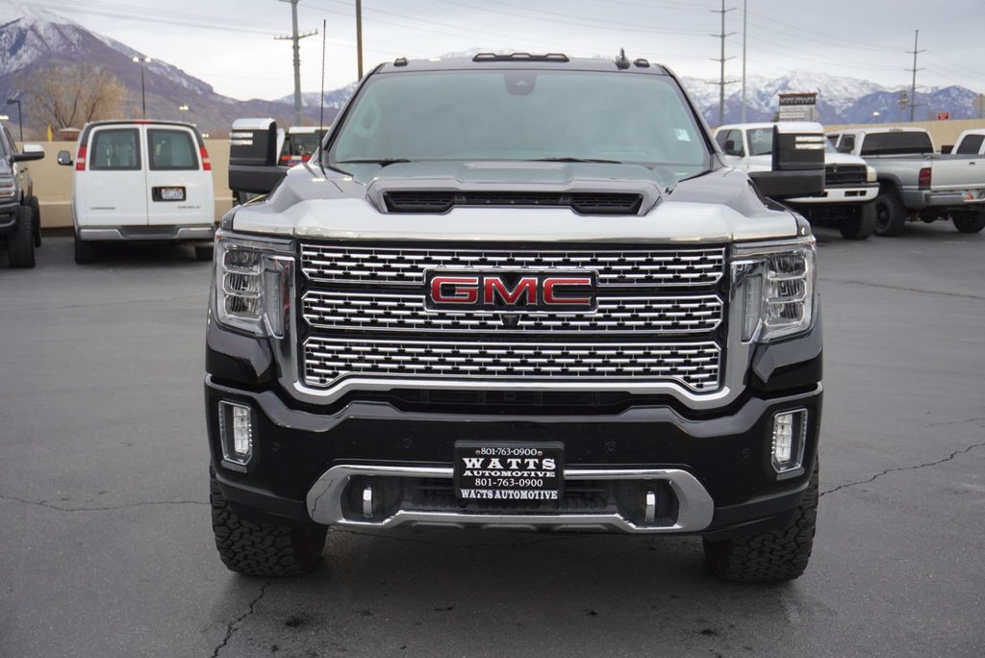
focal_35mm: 40
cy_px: 329
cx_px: 492
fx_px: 1109
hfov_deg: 47.9
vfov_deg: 33.1
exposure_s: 1/60
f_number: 4.5
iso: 400
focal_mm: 27
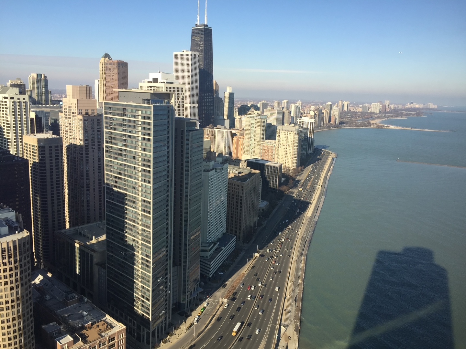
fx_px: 390
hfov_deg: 61.7
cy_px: 174
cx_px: 233
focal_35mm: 29
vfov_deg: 48.2
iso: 32
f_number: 2.2
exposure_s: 1/807
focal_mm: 4.15
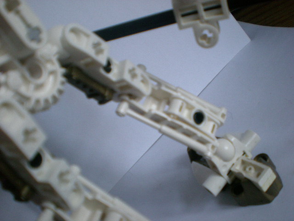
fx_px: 323
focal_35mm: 38
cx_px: 147
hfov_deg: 49.0
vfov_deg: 37.7
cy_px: 110
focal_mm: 6.3
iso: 200
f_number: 3.1
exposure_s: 1/44.3
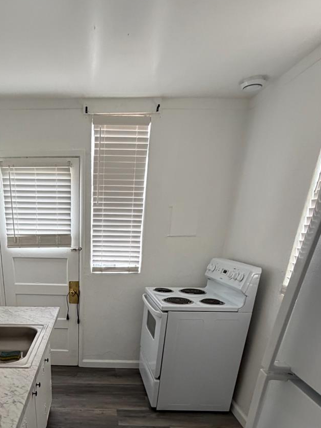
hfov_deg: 52.4
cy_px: 358
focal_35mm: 25
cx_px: 80
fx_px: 309
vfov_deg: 62.0
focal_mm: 2.22
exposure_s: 1/60
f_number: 2.2
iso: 250
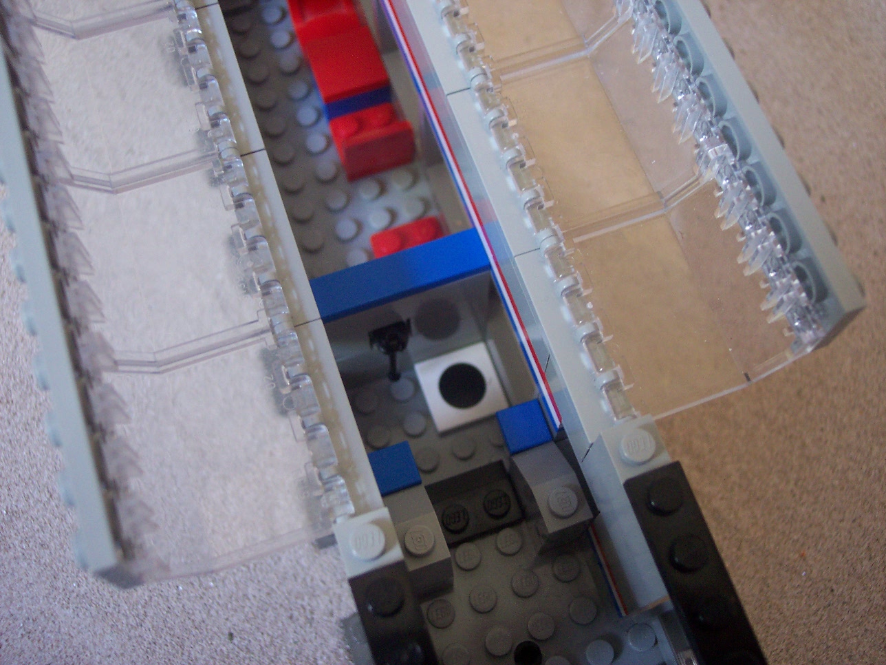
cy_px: 332
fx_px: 973
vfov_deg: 37.7
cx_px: 443
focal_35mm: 38
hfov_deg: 49.0
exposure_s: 1/20
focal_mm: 8
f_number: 2.8
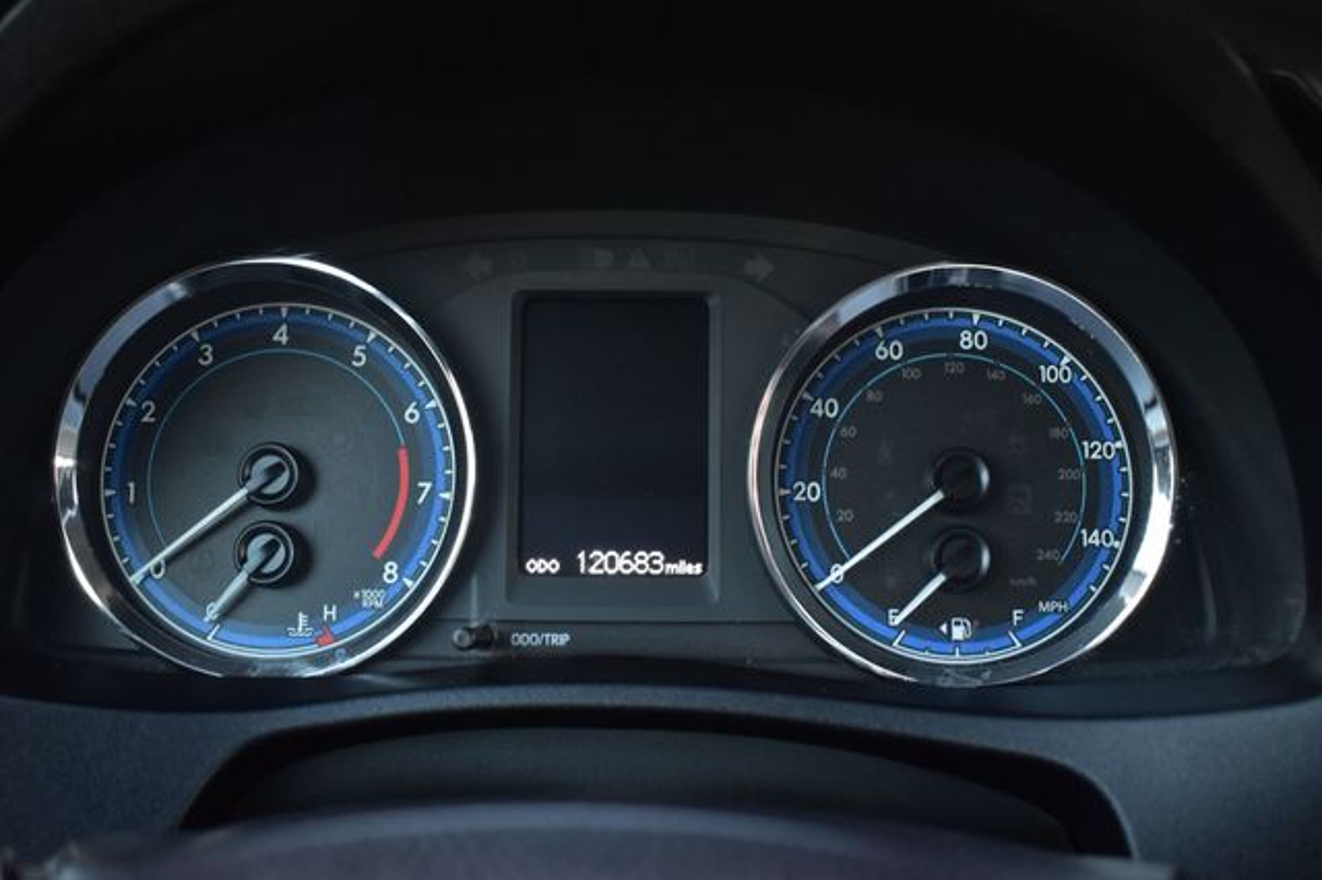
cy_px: 440
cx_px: 661
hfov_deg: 45.0
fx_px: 1597
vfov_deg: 30.8
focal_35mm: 44
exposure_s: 1/13
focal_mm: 29
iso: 1600
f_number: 4.2
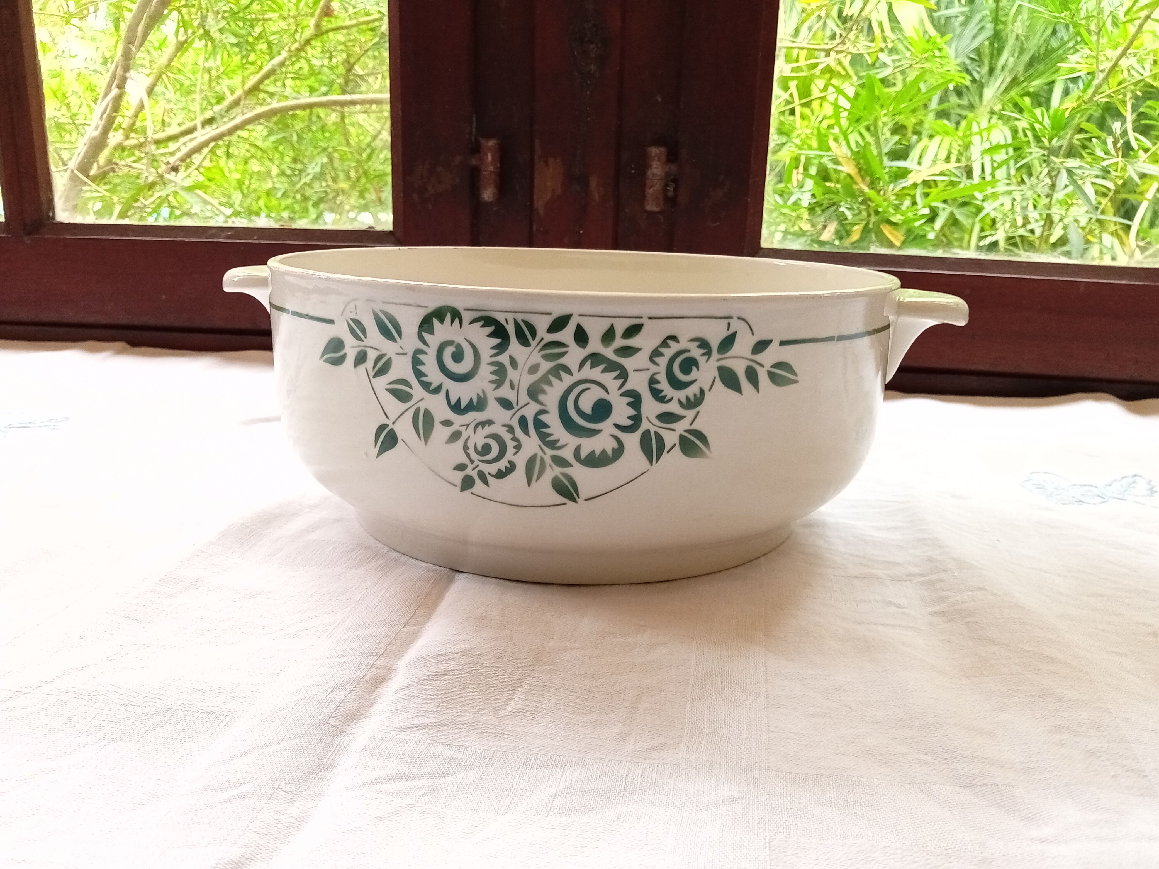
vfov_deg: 49.7
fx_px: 937
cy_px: 434
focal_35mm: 28
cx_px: 580
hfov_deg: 63.4
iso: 200
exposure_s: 1/50
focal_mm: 3.57
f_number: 1.8
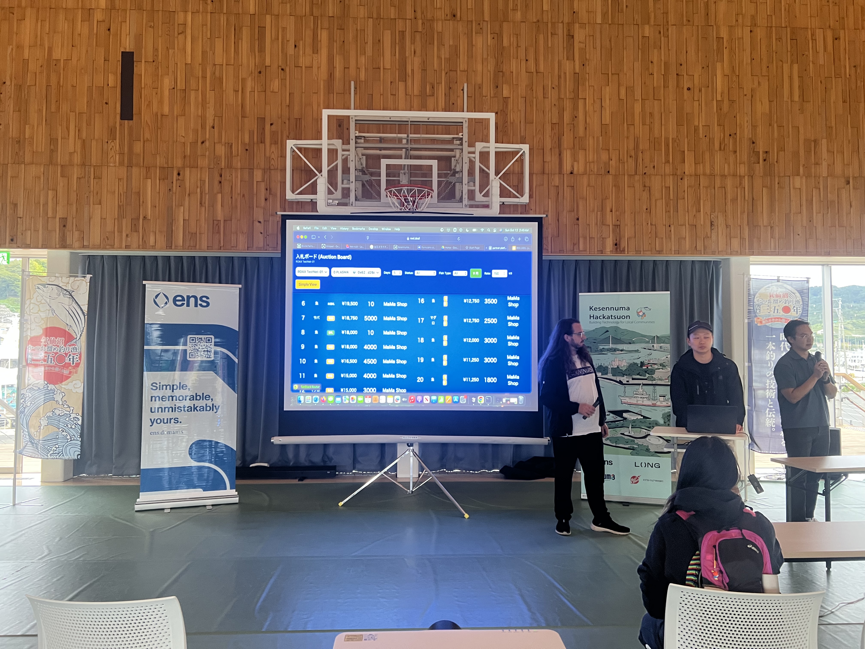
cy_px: 324
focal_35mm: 26
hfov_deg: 67.3
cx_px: 432
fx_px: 650
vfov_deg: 53.1
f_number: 1.5
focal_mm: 5.7
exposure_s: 1/50
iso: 200
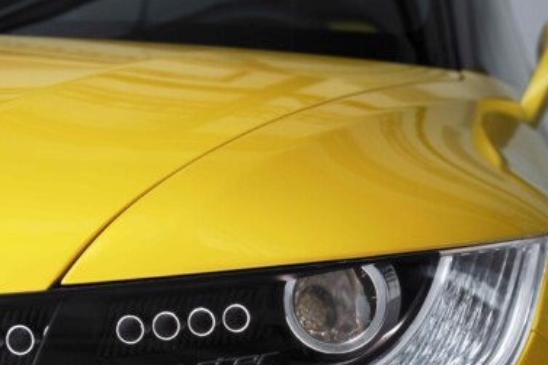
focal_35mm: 108
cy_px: 295
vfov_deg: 12.6
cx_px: 180
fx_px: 1643
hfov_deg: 18.9
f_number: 5.6
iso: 400
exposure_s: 1/40
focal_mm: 53
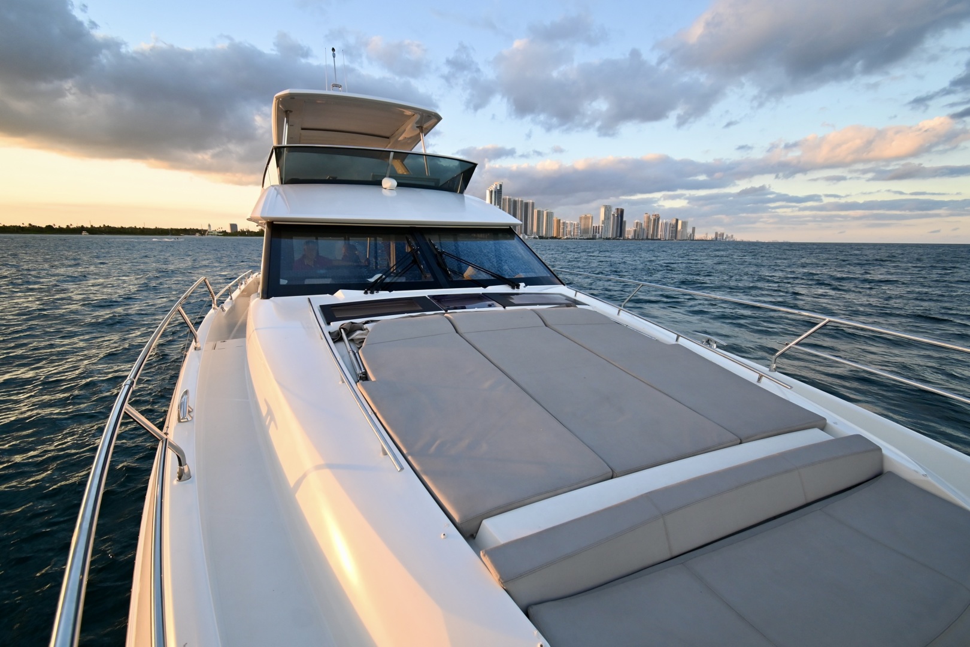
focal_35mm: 15
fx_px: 404
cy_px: 324
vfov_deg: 77.3
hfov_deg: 100.4
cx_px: 485
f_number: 4.5
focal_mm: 10
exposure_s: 1/250
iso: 360
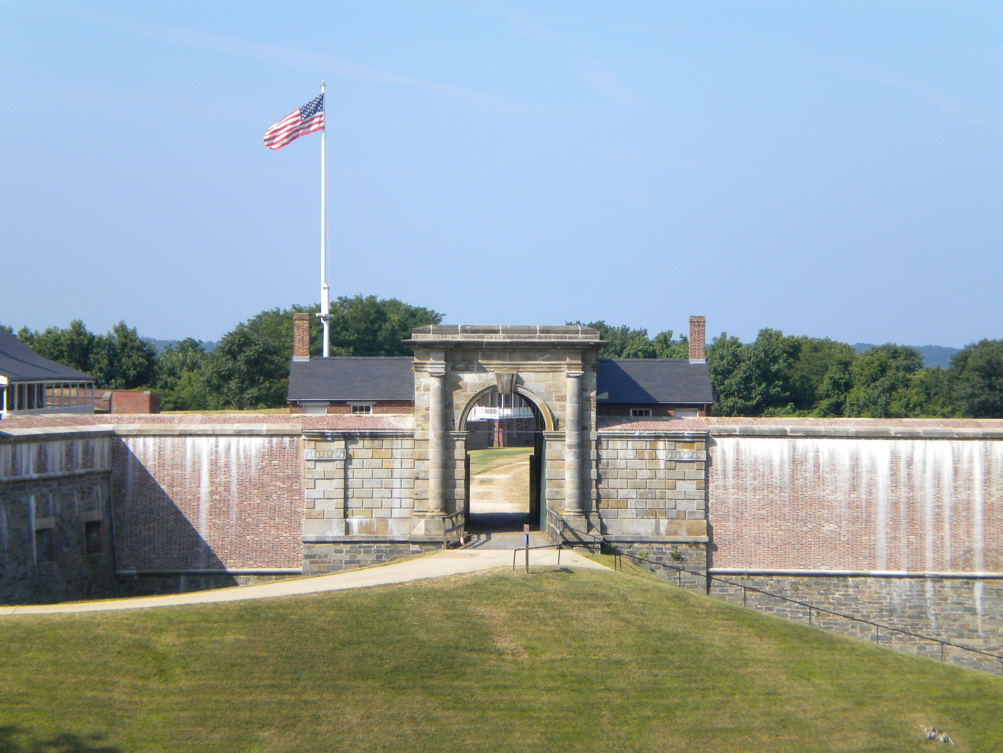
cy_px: 376
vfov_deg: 14.1
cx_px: 502
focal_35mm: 105
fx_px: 3042
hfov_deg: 18.7
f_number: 5.9
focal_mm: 18.9
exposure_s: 1/500
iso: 114
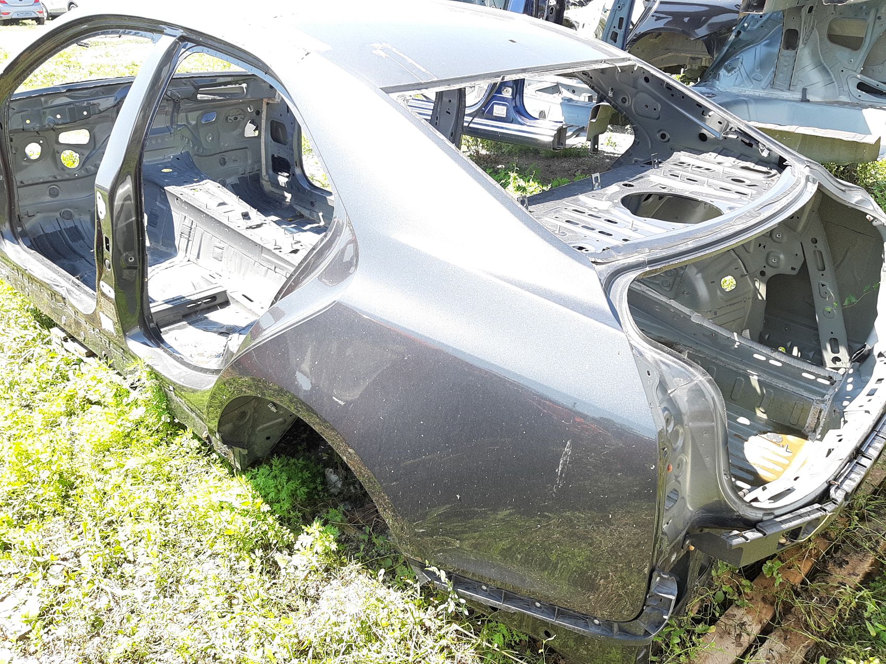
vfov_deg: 51.3
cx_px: 443
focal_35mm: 27
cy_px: 332
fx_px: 691
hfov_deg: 65.3
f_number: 1.7
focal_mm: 3.93
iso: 40
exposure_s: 1/329
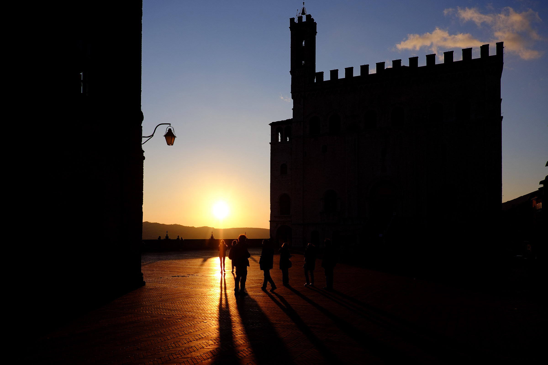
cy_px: 182
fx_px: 411
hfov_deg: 67.4
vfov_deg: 47.9
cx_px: 274
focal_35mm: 27
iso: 200
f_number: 4
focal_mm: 18
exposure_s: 1/2000
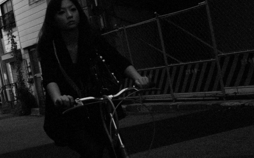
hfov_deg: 22.4
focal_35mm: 89
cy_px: 63
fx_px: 616
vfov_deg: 14.7
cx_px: 2
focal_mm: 24.2
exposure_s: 1/800
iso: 800
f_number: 13
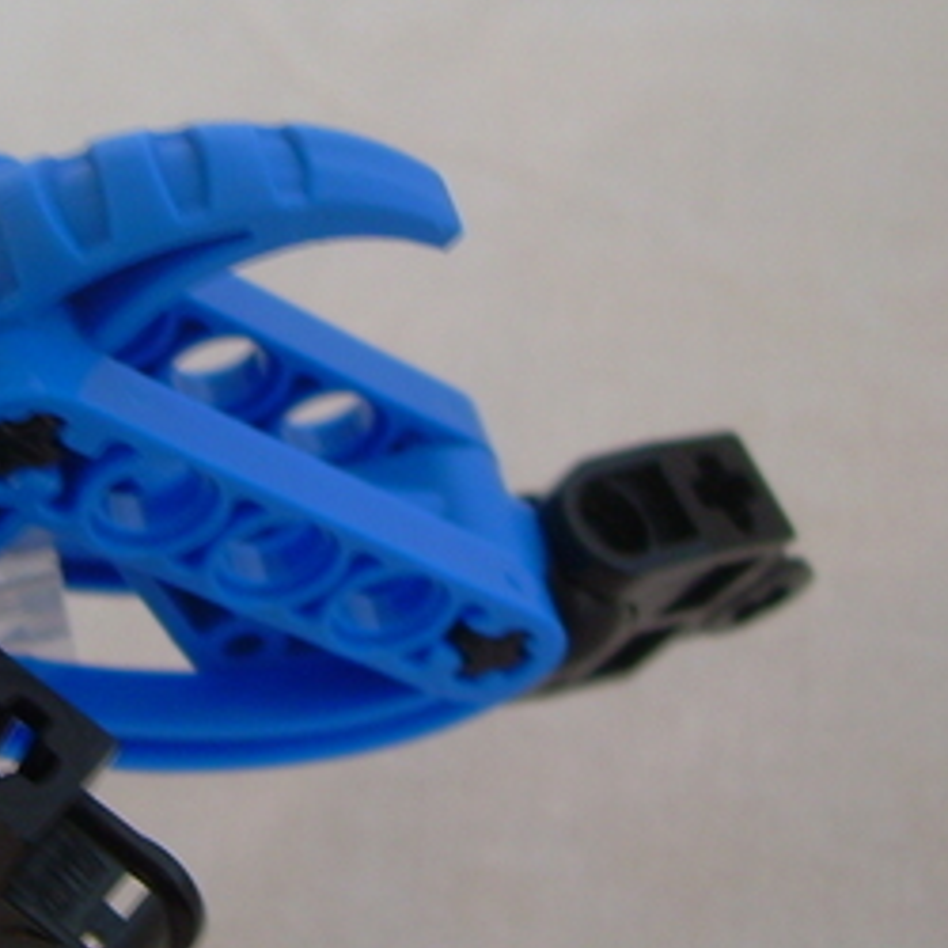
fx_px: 2665
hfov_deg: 19.9
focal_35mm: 86
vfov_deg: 20.0
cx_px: 167
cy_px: 258
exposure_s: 1/7.3
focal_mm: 6.3
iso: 50
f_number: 2.8
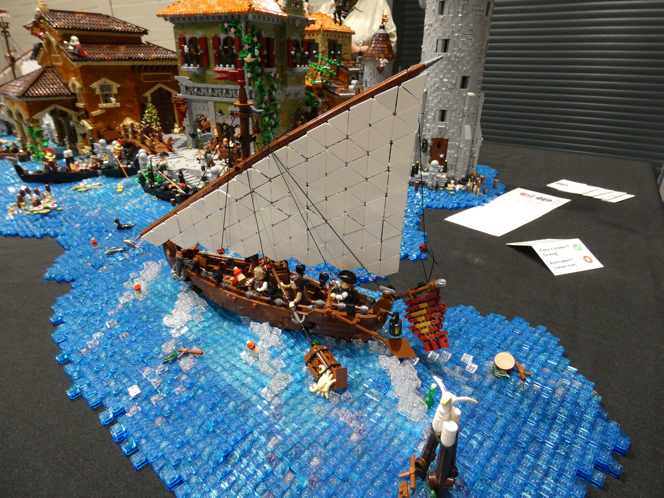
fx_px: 384
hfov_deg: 81.7
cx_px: 332
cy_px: 249
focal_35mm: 20
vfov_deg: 66.0
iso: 400
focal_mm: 3.6
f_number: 2.8
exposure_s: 1/60
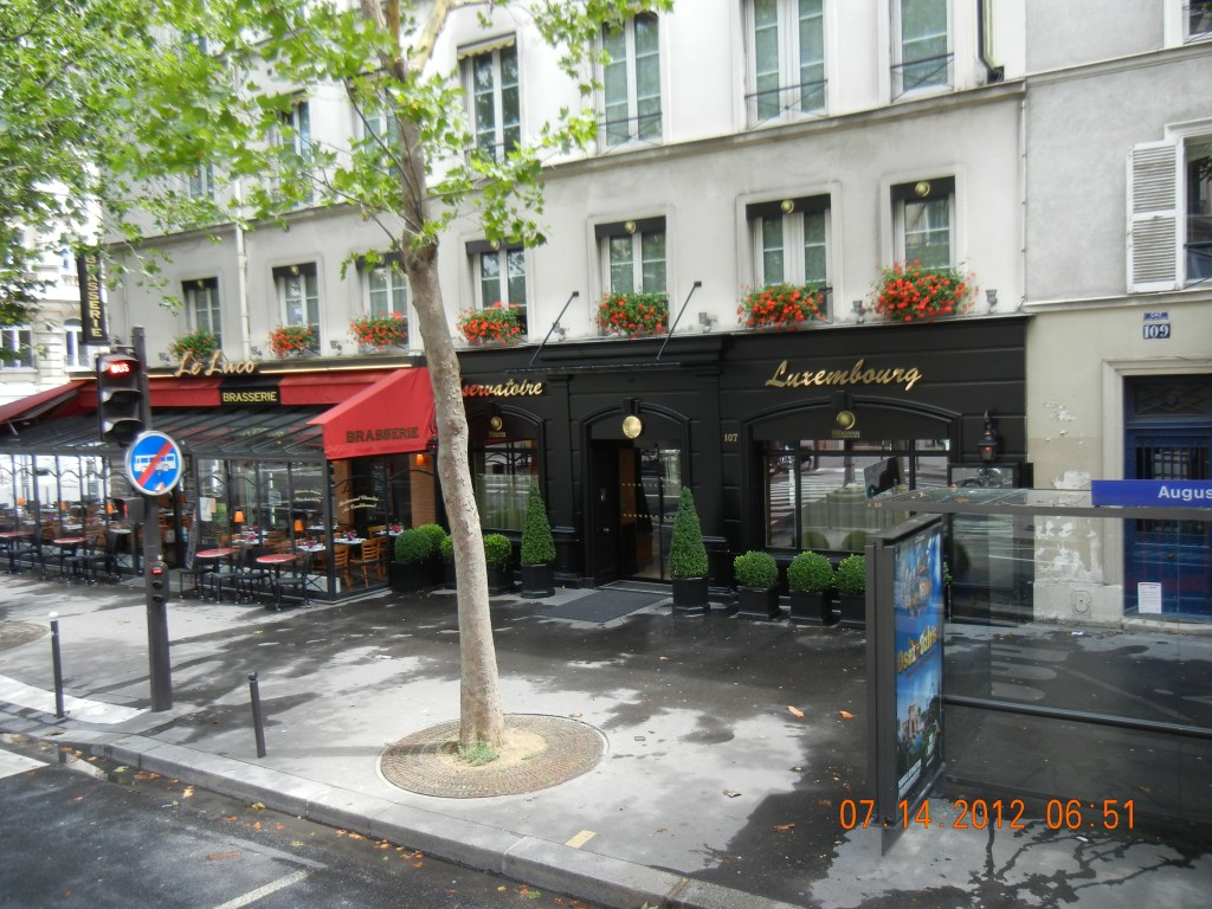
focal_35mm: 30
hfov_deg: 60.0
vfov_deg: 46.8
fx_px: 1050
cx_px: 606
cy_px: 454
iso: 160
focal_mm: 5.4
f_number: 3.5
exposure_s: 1/192
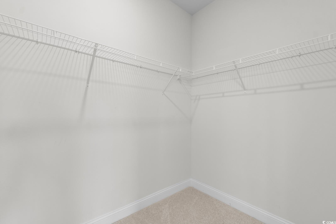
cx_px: 168
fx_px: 140
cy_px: 112
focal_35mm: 15
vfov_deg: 77.3
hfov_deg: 100.4
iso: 100
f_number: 4.5
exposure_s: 1/5
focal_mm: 10
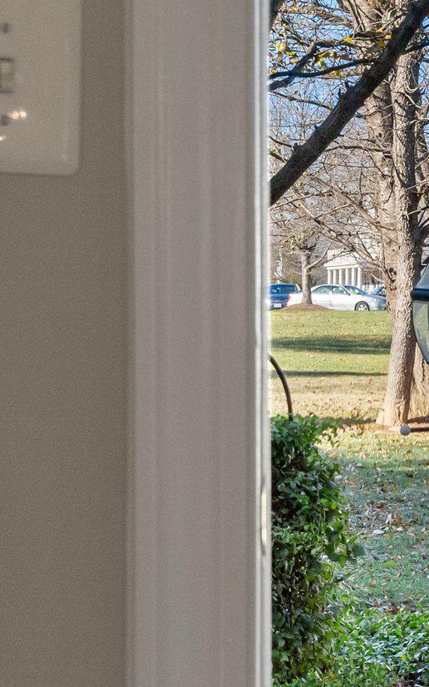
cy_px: 322
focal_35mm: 86
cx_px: 842
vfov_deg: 24.1
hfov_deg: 13.2
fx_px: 1609
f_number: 10
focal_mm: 34
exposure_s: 1/50
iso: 640
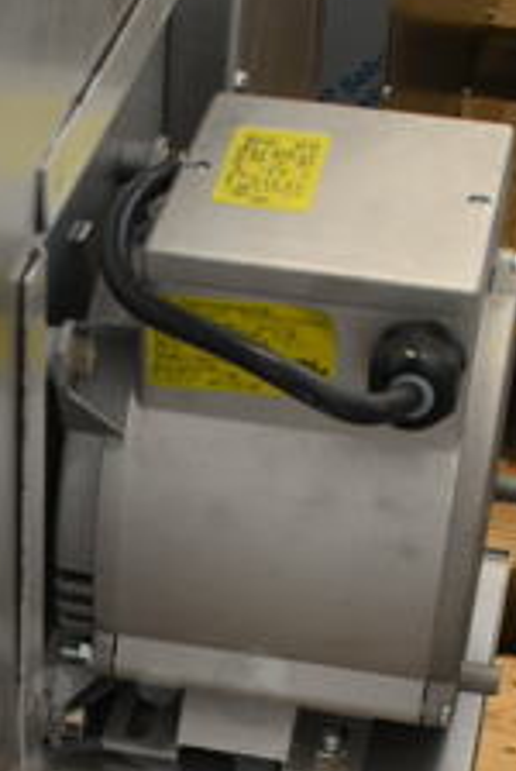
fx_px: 2358
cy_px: 828
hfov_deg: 12.4
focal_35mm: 110
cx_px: 52
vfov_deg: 18.0
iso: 280
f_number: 3.5
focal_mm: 18
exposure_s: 1/30
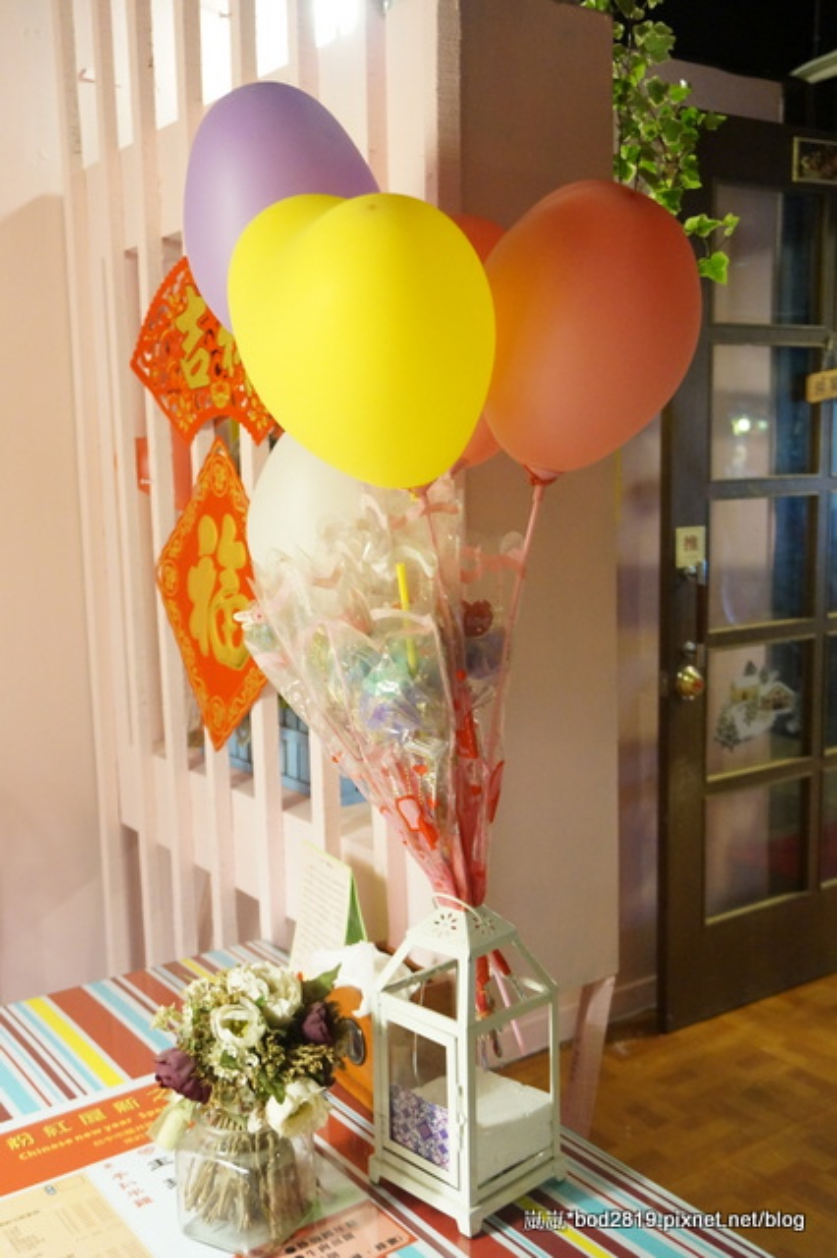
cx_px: 418
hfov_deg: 36.8
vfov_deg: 53.2
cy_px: 629
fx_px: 1257
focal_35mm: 36
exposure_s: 1/30
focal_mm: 24
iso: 3200
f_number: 4.5
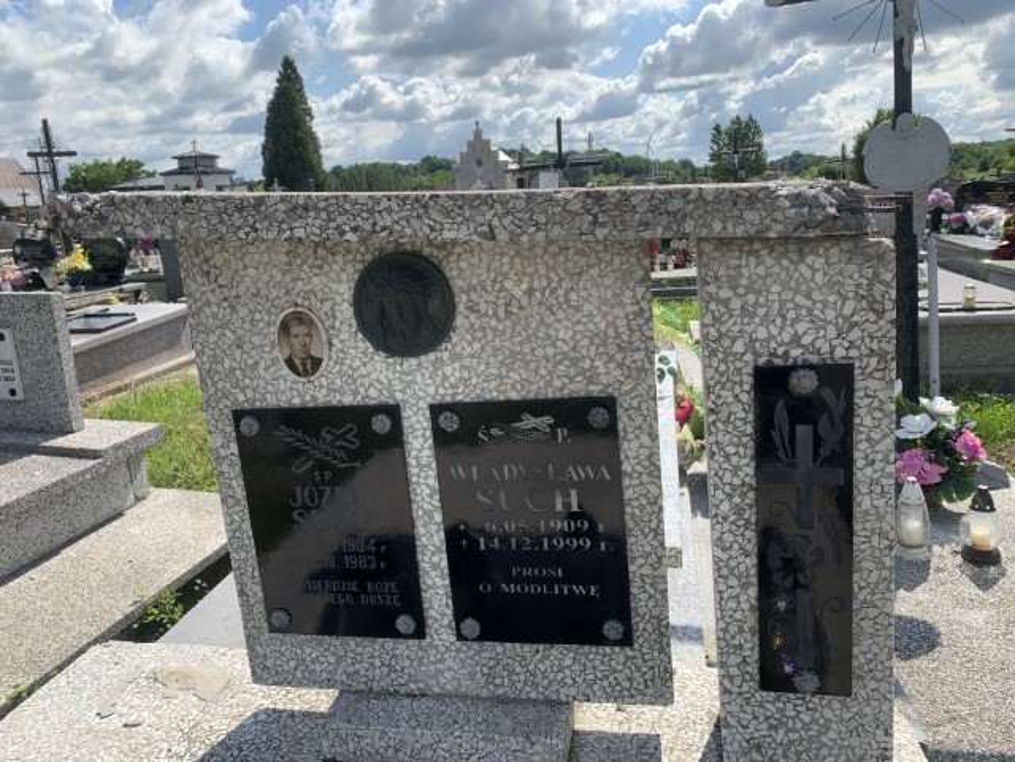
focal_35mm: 26
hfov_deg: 67.3
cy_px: 381
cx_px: 508
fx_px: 762
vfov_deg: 53.1
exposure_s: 1/2208
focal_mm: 4.25
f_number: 1.8
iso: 25
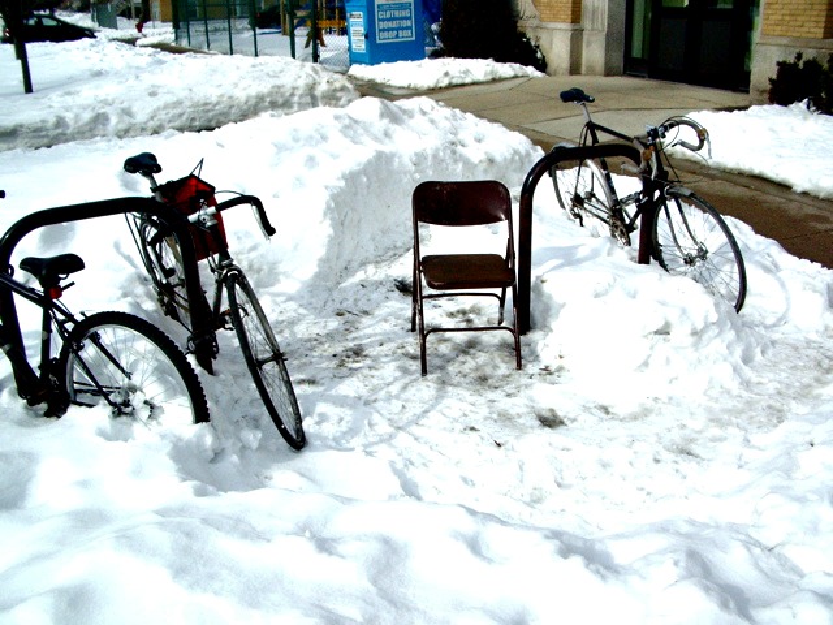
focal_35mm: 35
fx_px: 842
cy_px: 312
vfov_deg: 40.7
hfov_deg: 52.6
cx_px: 416
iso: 400
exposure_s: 1/2000
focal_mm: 5.8
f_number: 4.3
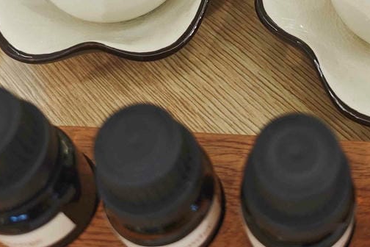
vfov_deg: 21.8
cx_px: 278
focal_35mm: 57
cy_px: -57
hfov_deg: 34.3
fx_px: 586
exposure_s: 1/60
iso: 1000
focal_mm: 8.72
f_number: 2
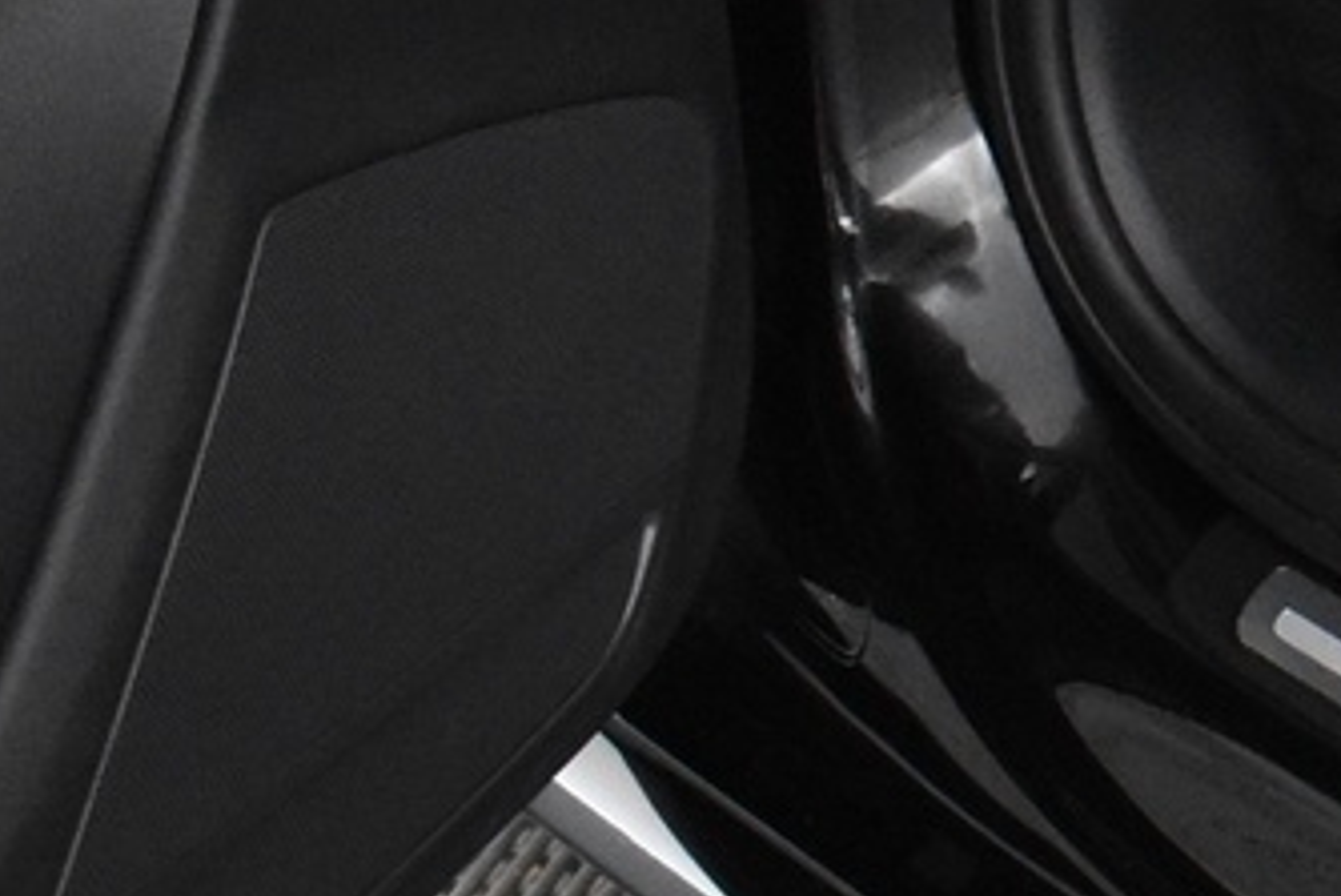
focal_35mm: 131
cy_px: -309
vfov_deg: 10.2
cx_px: 2467
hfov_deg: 13.8
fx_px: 4882
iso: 3200
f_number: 4
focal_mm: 18
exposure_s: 1/60
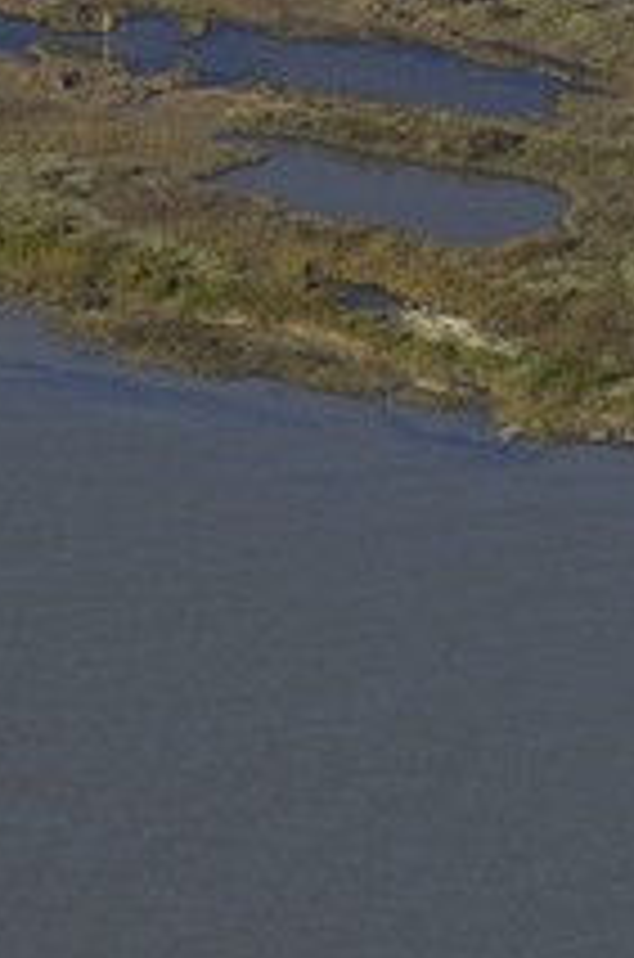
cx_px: -1425
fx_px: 20970
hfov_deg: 1.7
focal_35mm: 790
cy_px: -1696
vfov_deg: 2.6
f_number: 5
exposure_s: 1/640
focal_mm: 70
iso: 100
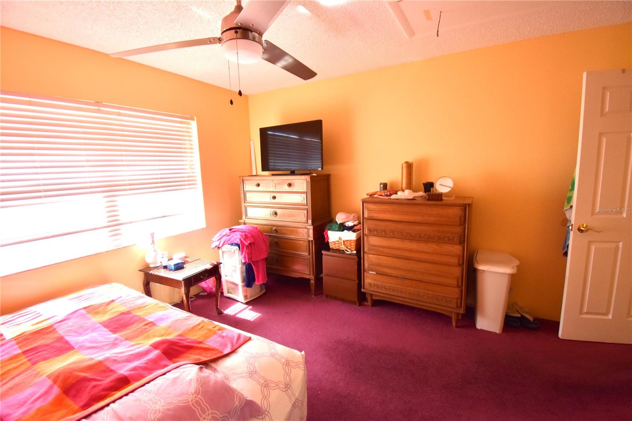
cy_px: 210
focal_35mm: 15
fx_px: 263
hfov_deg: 100.4
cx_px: 316
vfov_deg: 77.3
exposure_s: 1/125
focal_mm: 10
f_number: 5.6
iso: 400
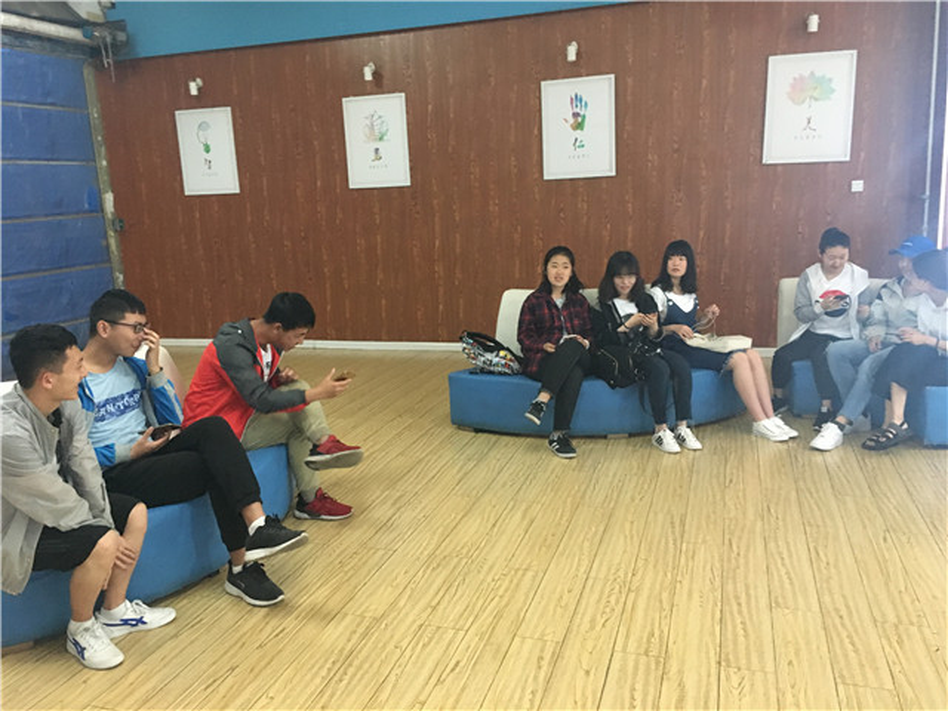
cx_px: 474
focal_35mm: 29
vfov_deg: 48.2
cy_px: 356
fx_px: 794
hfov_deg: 61.7
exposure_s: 1/17
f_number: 2.2
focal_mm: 4.15
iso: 250
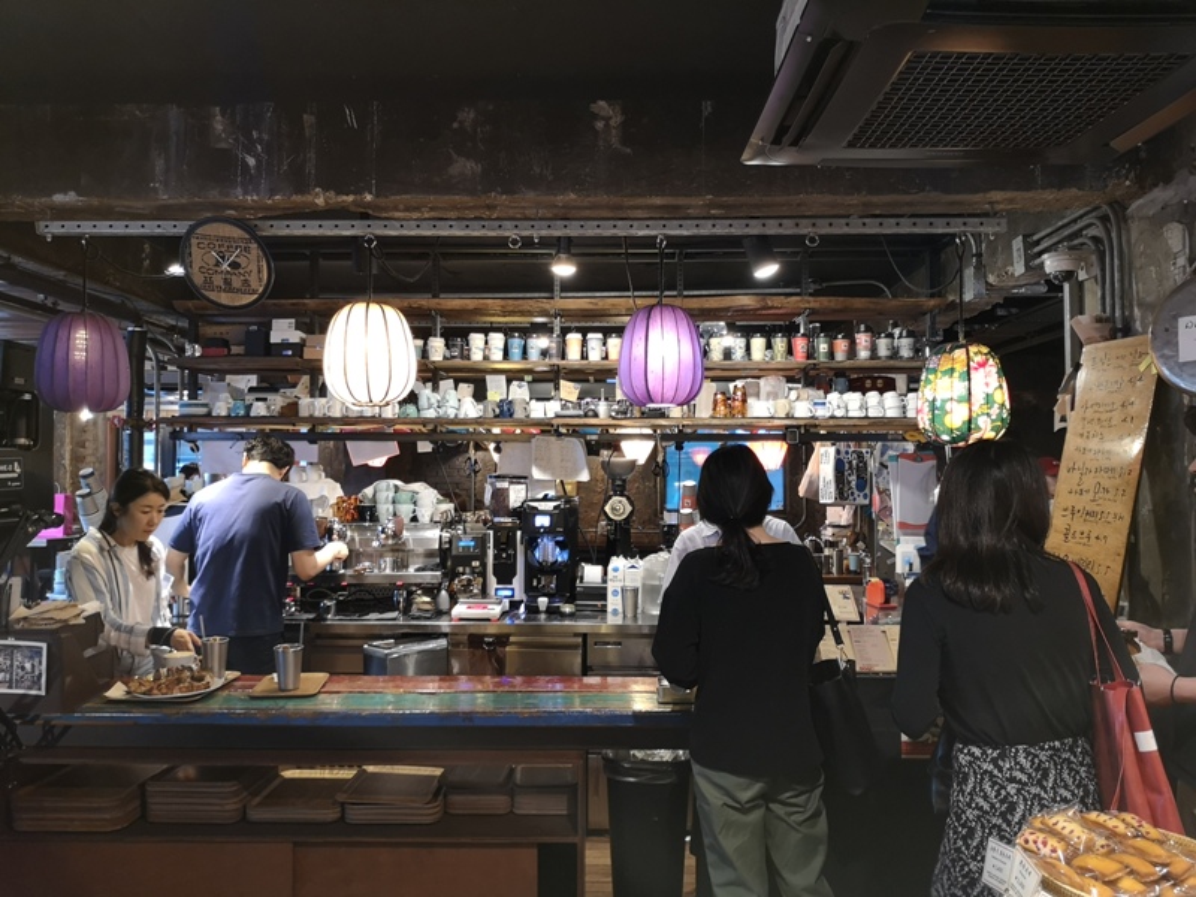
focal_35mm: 27
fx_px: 933
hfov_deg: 65.3
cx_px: 598
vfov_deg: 51.4
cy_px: 448
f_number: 1.8
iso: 320
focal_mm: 3.95
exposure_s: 1/33.3
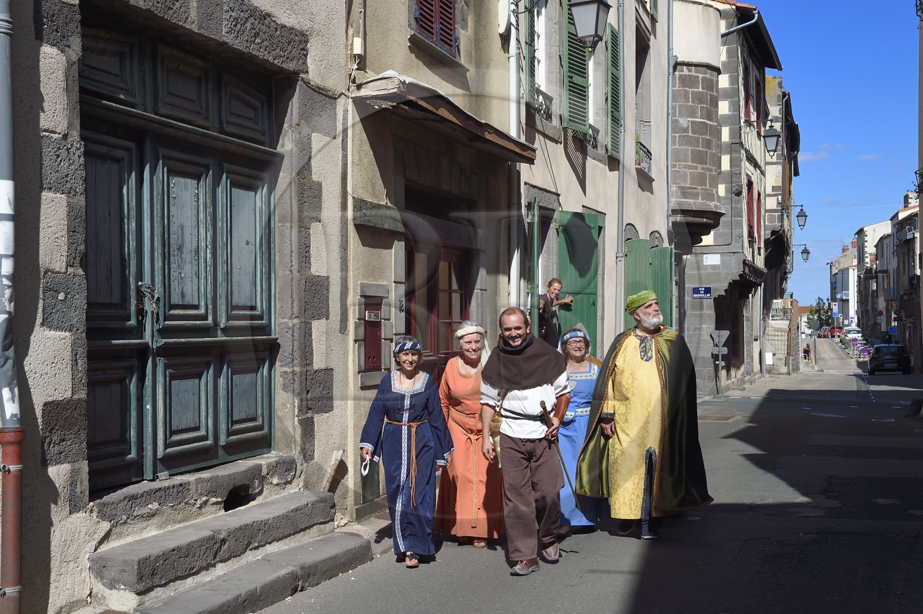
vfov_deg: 28.0
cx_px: 462
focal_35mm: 48
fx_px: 1230
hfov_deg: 41.1
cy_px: 307
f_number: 11
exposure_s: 1/500
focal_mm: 48
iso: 400
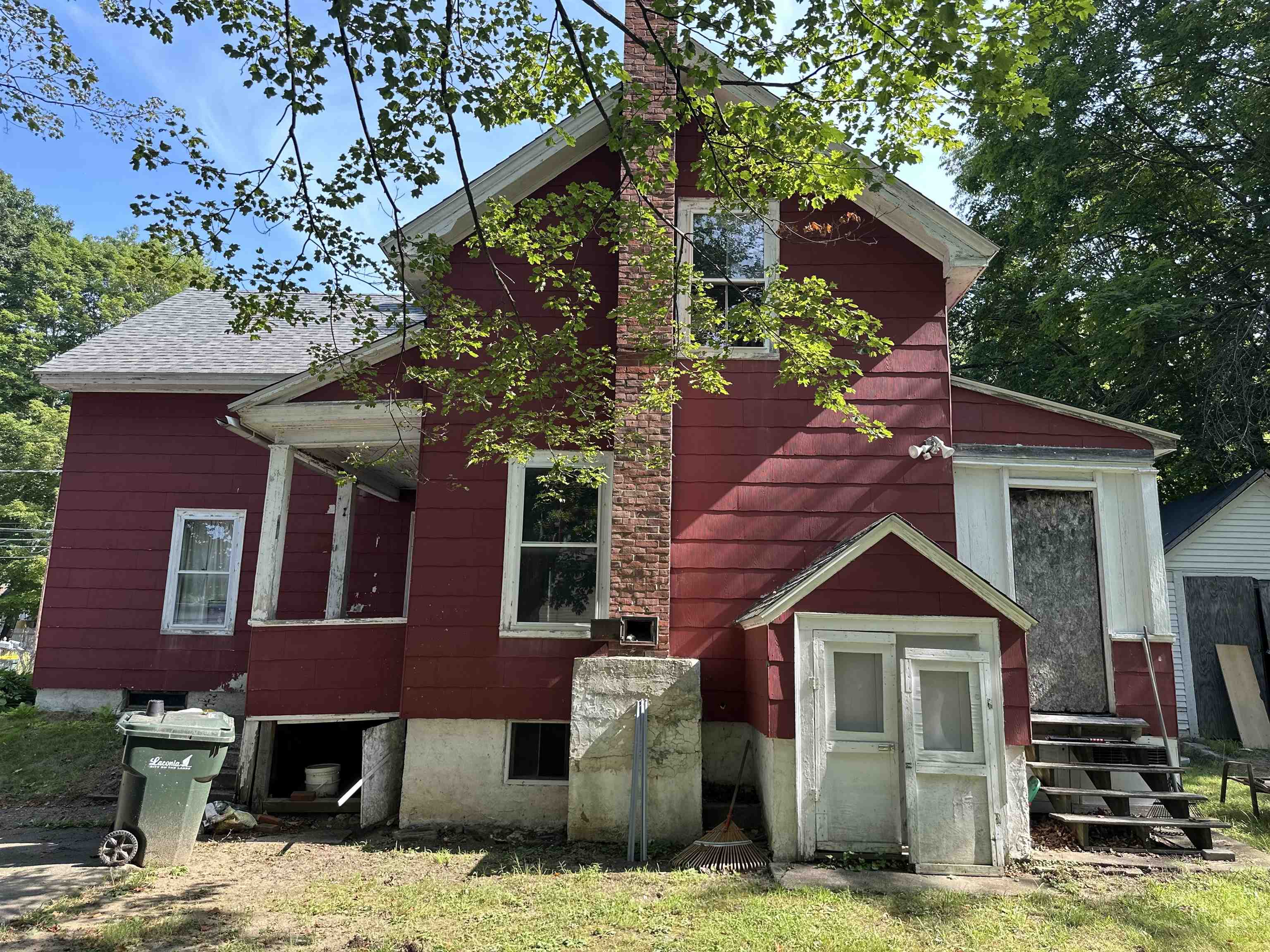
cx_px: 635
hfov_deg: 71.6
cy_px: 476
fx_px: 881
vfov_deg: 56.8
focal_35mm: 24
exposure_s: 1/529
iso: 80
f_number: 1.78
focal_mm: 6.86
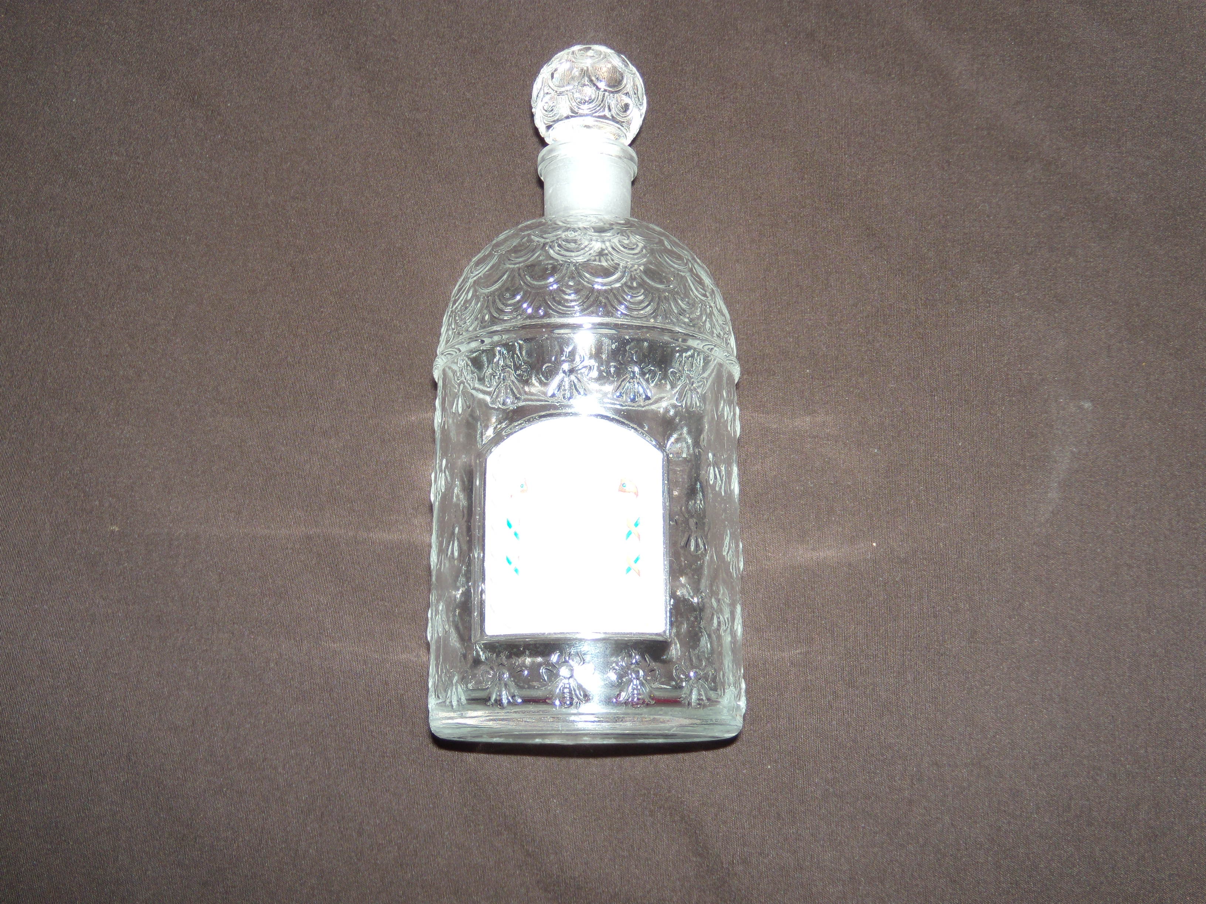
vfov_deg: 39.7
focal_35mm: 36
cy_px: 452
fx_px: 1254
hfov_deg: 51.4
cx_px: 603
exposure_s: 1/30
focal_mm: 6.4
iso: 80
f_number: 3.6
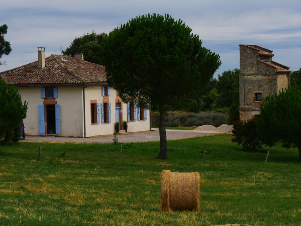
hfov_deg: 13.5
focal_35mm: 146
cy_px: 113
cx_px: 150
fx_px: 1270
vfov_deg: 10.2
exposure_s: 1/500
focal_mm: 73
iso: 200
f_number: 7.1
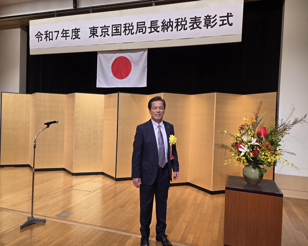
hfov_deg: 70.2
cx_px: 161
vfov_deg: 58.8
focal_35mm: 24
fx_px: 219
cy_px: 123
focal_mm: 5.4
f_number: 1.8
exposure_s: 1/100
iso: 64
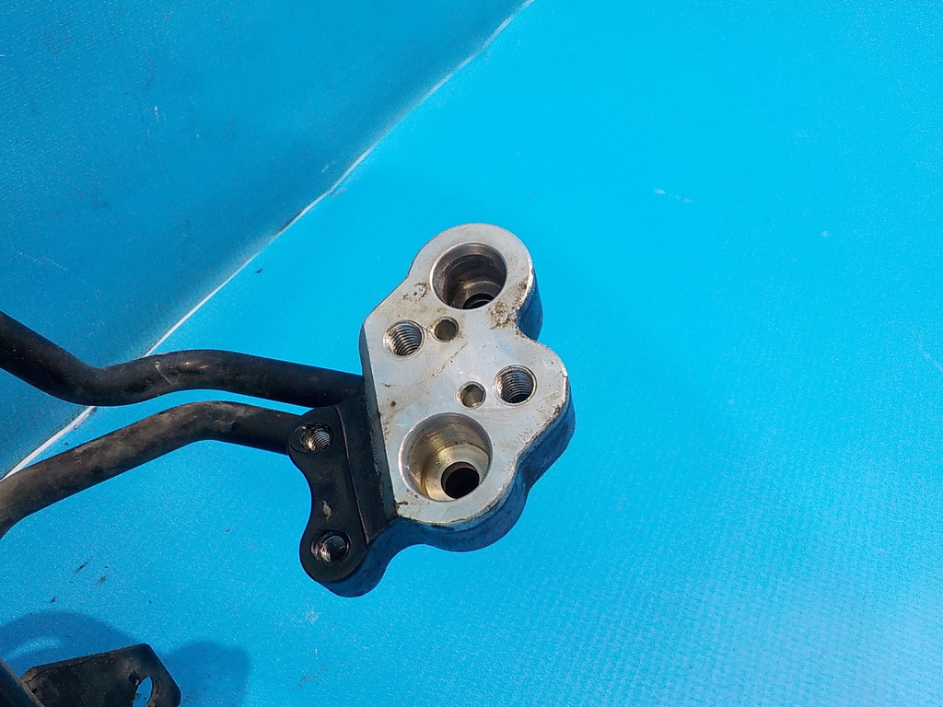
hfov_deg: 60.0
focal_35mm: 30
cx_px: 472
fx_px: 817
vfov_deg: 46.8
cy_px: 354
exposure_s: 1/30
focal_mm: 4.1
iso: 220
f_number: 3.3
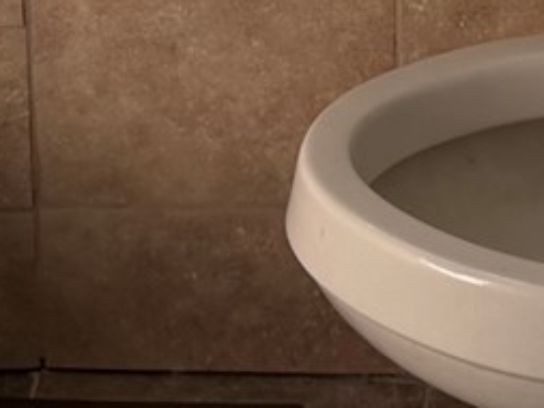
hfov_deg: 10.8
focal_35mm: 182
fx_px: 2862
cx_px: 436
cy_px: -606
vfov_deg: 7.6
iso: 80
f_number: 1.78
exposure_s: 1/232
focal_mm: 6.76
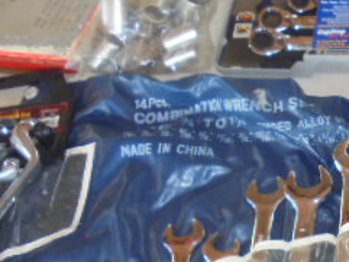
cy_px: 146
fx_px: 696
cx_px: 443
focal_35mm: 69
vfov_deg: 21.3
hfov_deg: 24.8
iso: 250
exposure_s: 1/30
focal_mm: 4.6
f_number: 3.5
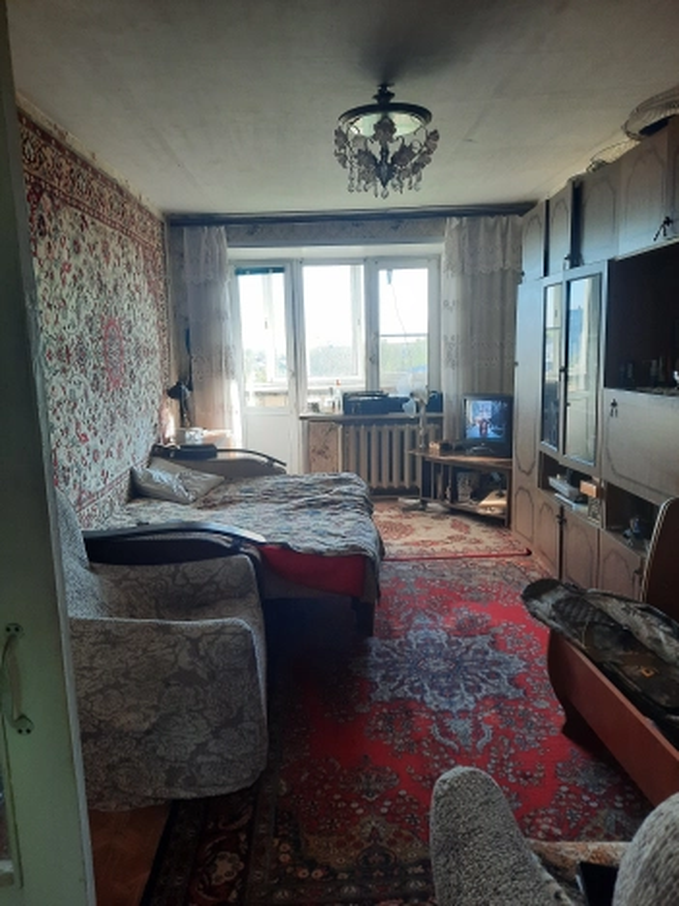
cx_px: 340
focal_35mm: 25
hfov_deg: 54.9
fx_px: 654
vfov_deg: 69.4
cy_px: 453
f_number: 2
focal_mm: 4.6
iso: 64
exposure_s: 1/60
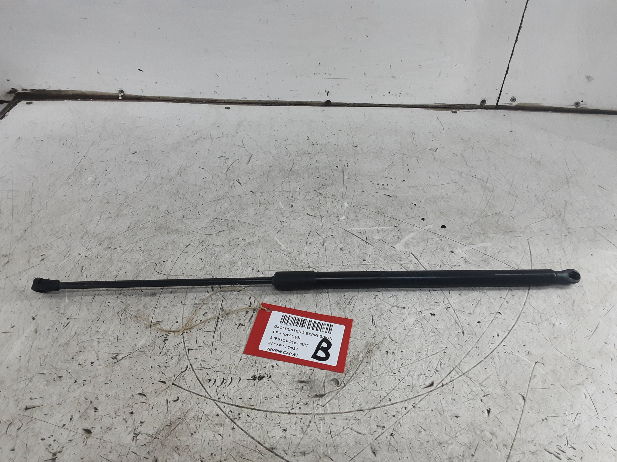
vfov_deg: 51.4
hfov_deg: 65.3
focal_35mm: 27
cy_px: 231
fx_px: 481
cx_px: 308
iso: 100
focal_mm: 2.91
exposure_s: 1/50
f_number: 1.9
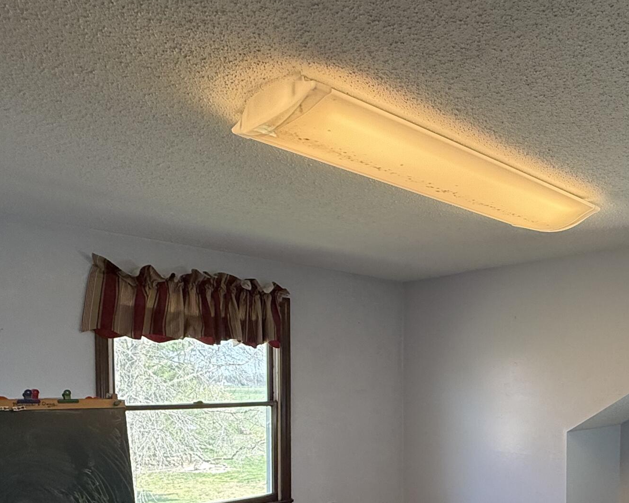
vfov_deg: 44.7
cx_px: 522
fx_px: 577
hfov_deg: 52.6
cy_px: 406
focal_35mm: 31
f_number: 2.2
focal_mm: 2.22
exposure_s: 1/120
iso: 160
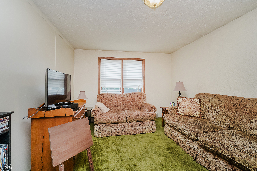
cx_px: 128
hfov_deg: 100.4
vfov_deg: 77.3
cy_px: 86
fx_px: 107
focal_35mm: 15
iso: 500
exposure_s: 1/40
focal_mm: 10
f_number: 4
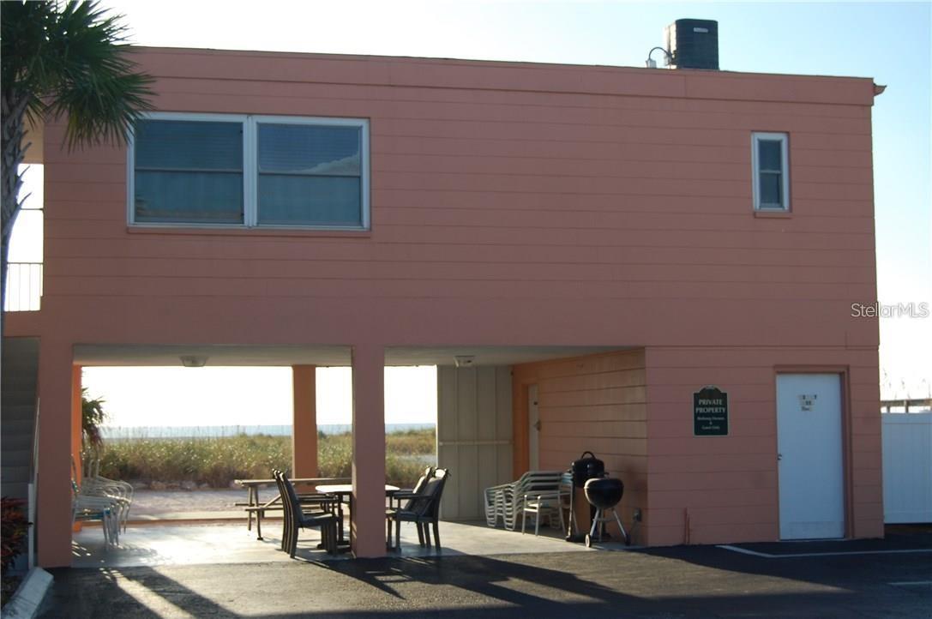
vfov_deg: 23.7
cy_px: 310
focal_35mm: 57
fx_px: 1474
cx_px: 466
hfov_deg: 35.1
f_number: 5.6
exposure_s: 1/500
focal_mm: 38
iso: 200
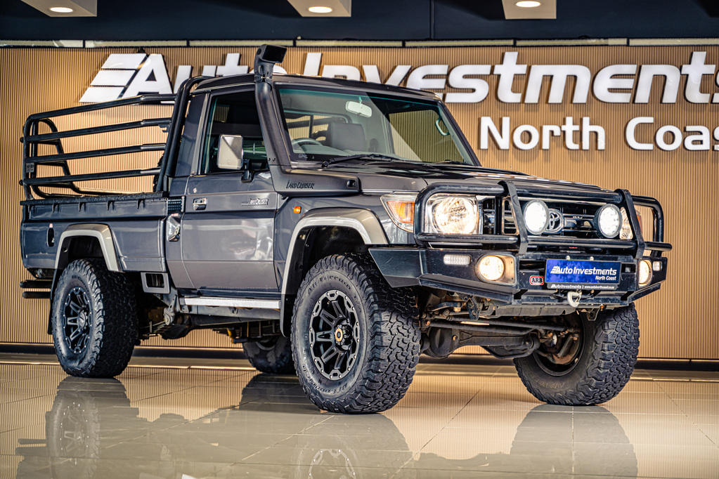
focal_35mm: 75
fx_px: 1498
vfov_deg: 18.2
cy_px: 240
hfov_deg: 27.0
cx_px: 360
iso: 250
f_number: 2.8
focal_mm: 75
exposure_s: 1/200
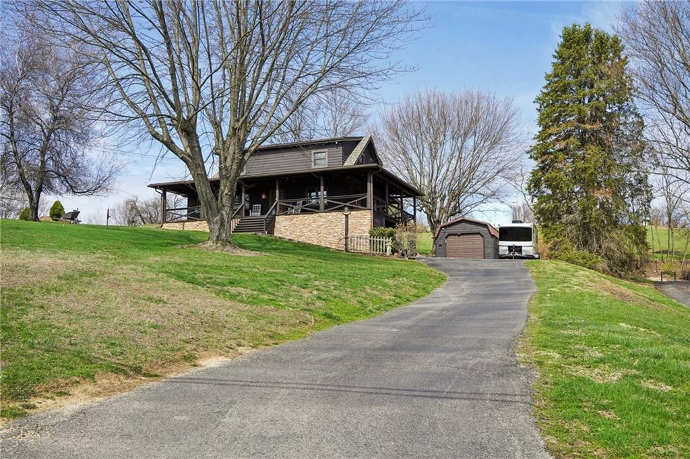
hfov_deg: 57.3
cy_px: 230
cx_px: 345
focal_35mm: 33
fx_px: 632
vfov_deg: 39.9
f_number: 8
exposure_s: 1/1250
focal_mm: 33
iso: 500
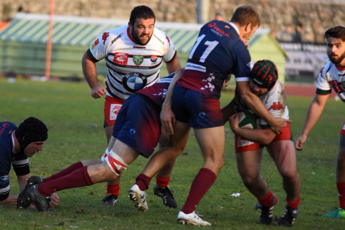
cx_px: 172
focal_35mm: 420
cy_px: 115
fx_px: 4023
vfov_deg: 3.3
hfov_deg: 4.9
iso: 1600
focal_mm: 280
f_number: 4
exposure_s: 1/1250
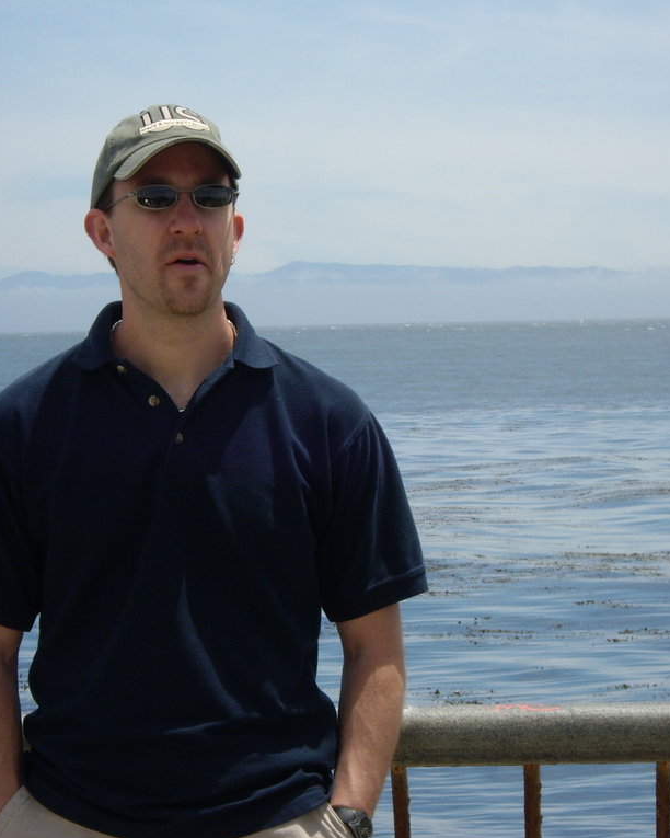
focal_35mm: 149
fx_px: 3693
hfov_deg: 10.4
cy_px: 420
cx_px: 274
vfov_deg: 12.9
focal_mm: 18.6
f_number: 8.3
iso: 100
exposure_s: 1/250
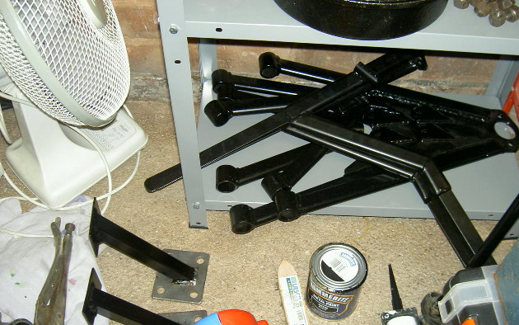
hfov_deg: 47.2
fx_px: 594
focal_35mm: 42
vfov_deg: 30.5
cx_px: 263
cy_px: 195
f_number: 2.8
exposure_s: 1/59.5
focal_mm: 8
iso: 100
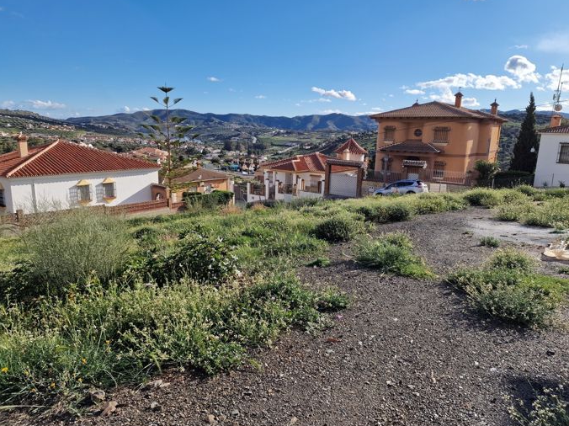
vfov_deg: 56.8
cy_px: 213
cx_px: 292
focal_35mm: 24
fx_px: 394
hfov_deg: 71.6
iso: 50
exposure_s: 1/1284
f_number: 1.8
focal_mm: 6.4
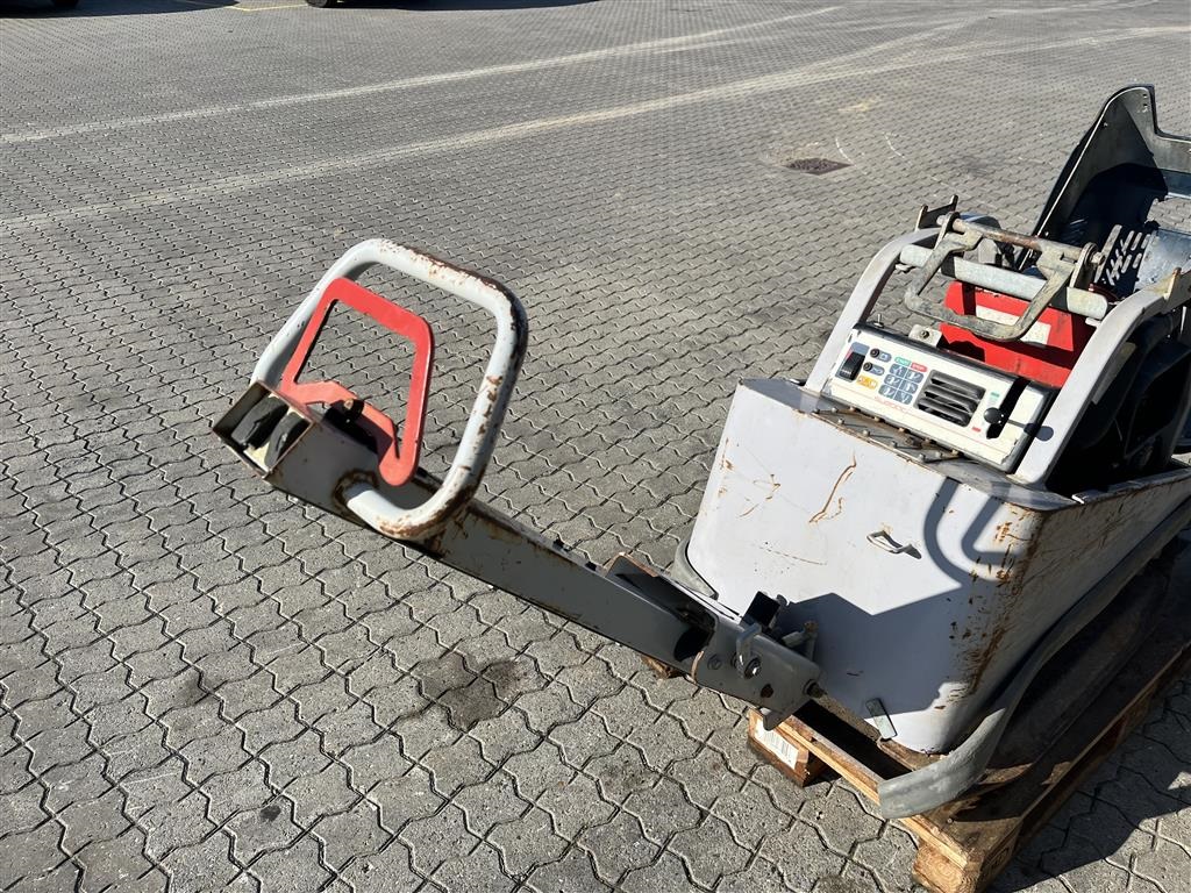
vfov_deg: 53.1
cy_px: 446
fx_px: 895
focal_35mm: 26
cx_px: 596
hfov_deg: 67.3
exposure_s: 1/3876
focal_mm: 5.1
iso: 50
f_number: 1.6
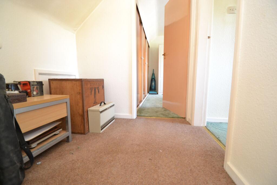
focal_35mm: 15
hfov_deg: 100.4
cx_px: 138
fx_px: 115
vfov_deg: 77.3
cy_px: 92
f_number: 3.5
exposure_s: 1/60
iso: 1800
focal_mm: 10
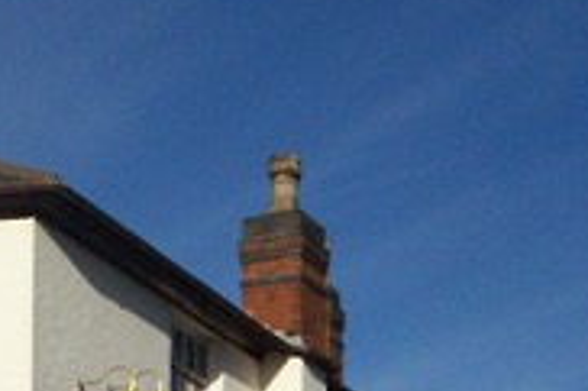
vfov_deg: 9.9
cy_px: 675
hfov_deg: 15.4
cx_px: 120
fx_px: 2154
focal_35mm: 132
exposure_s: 1/1062
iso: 100
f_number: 4.5
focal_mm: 5.9
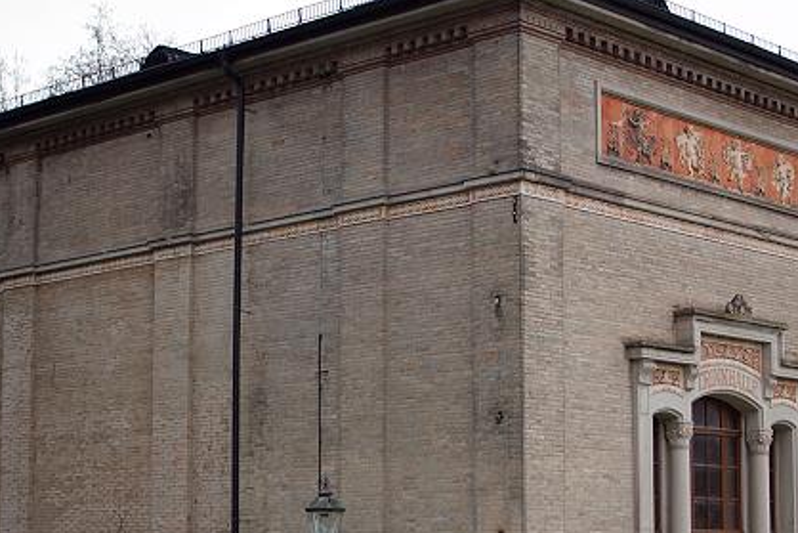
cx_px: 508
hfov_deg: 24.7
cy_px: 398
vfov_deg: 16.6
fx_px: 1813
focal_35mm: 82
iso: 100
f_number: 5
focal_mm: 35
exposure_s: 1/60
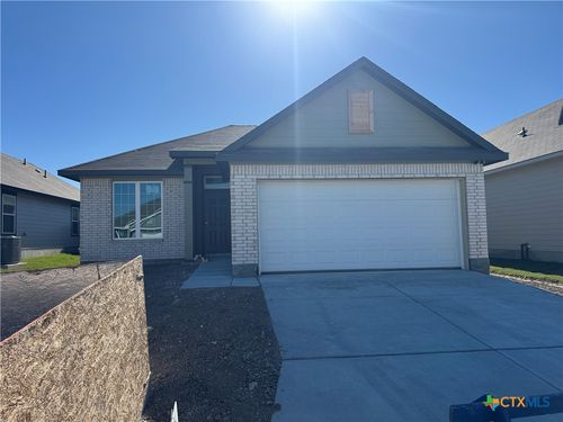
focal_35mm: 24
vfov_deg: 56.8
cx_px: 282
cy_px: 211
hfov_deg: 71.6
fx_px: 390
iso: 80
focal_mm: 6.76
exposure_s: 1/5814
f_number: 1.78
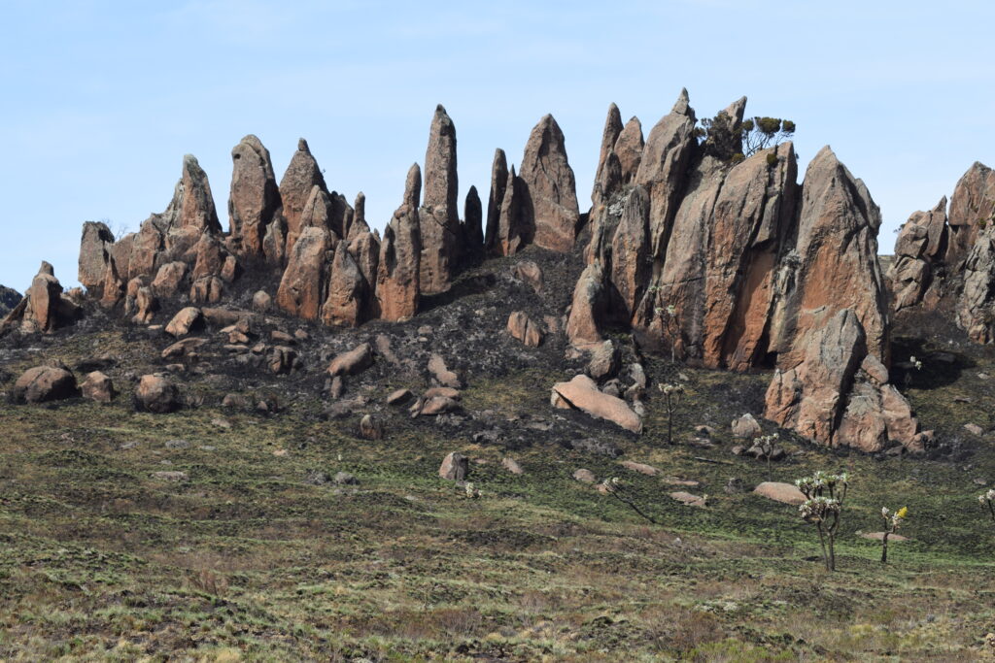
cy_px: 332
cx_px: 498
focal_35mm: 105
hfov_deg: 19.5
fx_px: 2902
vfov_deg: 13.0
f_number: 6.3
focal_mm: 70
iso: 200
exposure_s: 1/640
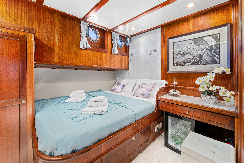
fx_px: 95
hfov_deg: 104.3
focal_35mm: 14
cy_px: 82
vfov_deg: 81.2
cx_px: 122
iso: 200
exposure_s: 2.5
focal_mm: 14
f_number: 7.1
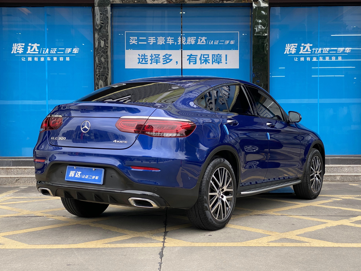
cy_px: 135
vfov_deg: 27.5
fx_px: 553
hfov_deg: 36.2
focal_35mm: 53
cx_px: 182
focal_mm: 6
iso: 20
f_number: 2
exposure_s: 1/318
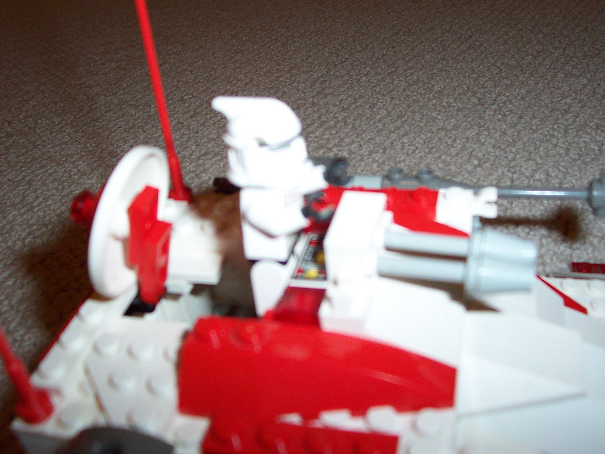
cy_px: 227
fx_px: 647
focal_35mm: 37
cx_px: 302
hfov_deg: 50.1
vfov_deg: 38.7
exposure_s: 1/60
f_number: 2.8
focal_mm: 5.6
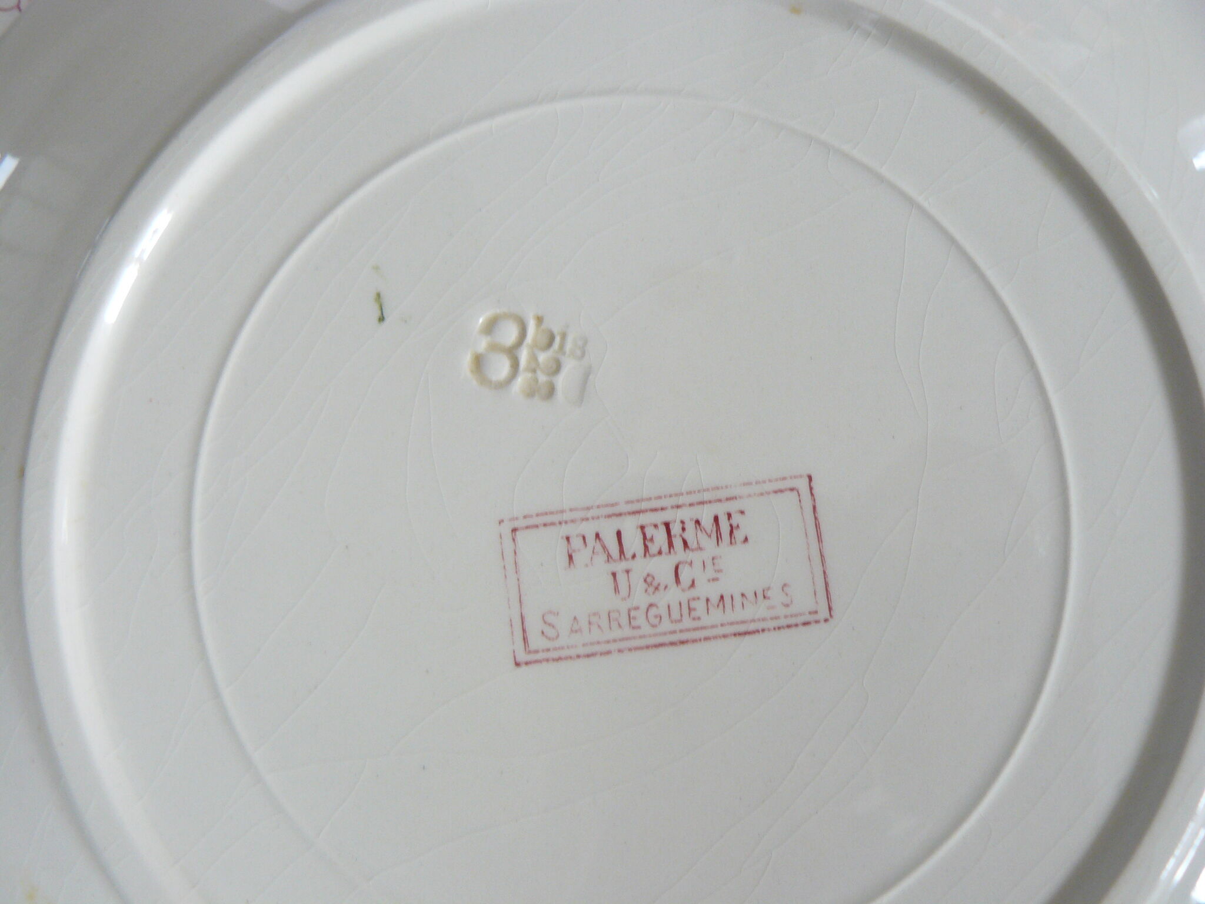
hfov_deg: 51.4
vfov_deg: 39.7
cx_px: 602
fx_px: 1253
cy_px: 452
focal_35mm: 36
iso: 160
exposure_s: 1/30
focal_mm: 6
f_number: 2.8
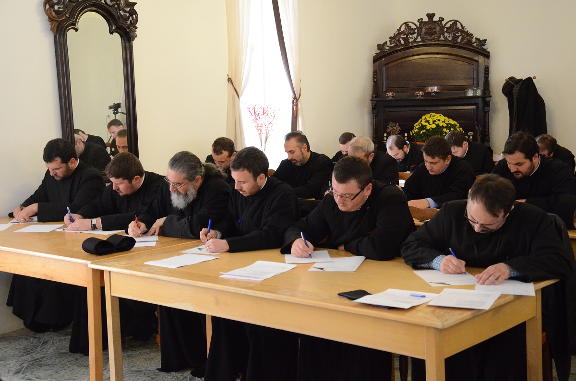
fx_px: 838
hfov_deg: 37.9
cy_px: 190
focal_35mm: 52
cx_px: 288
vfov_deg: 25.6
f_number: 5.6
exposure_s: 1/50
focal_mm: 35
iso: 4000
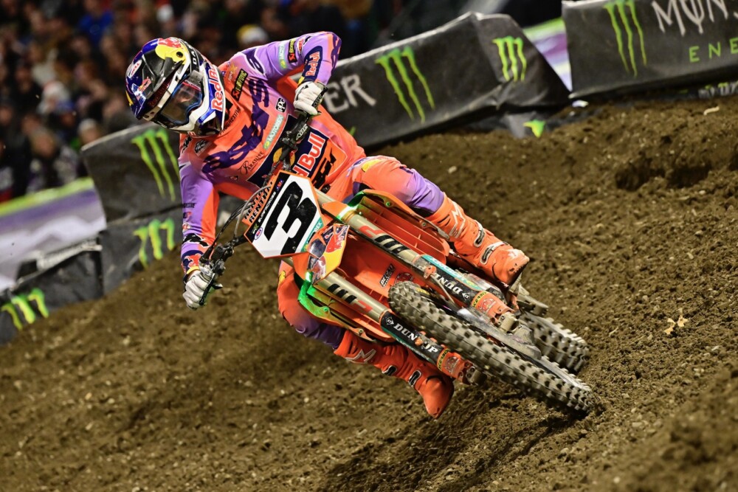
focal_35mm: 170
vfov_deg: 8.1
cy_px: 246
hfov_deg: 12.1
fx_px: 3485
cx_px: 369
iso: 2800
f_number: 3.5
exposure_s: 1/1250
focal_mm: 170
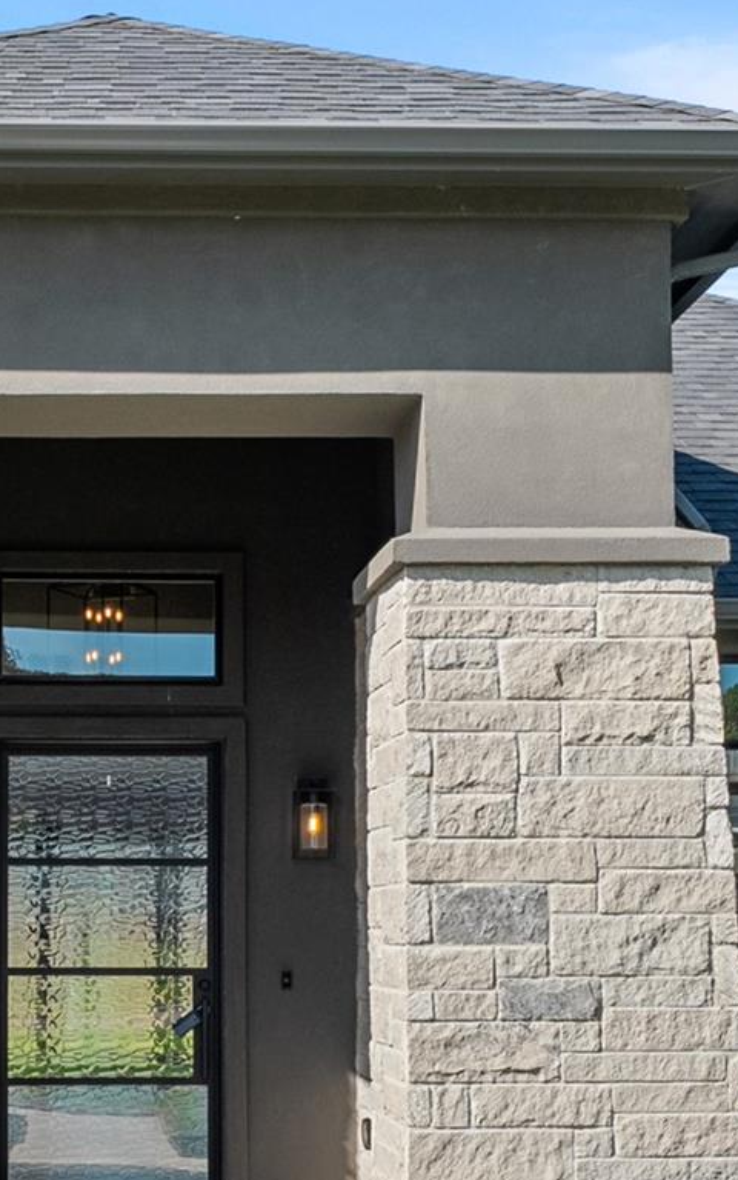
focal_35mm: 68
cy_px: 887
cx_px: 118
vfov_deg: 29.7
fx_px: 2186
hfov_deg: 18.9
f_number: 11
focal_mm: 25
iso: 250
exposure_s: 1/125
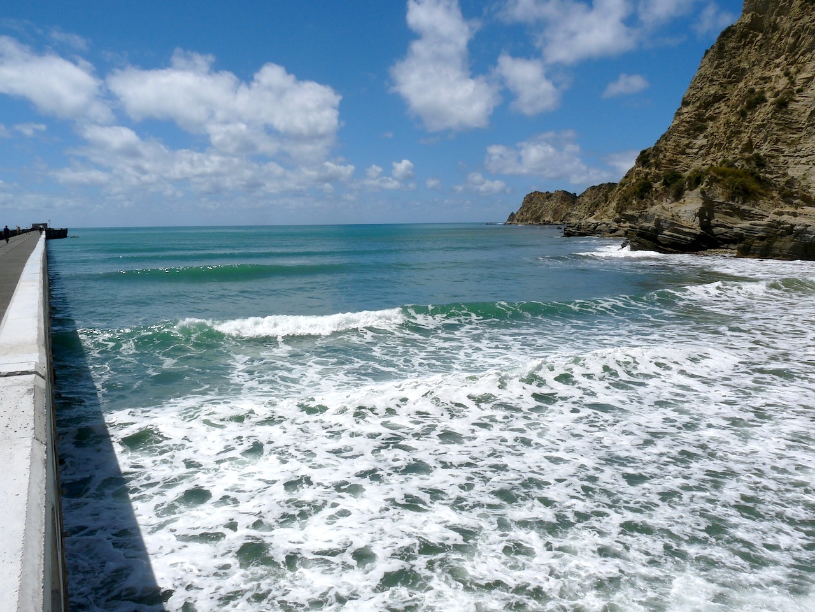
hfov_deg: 65.3
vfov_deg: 51.4
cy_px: 306
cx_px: 408
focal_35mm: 27
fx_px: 636
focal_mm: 4.8
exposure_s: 1/640
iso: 100
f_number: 8
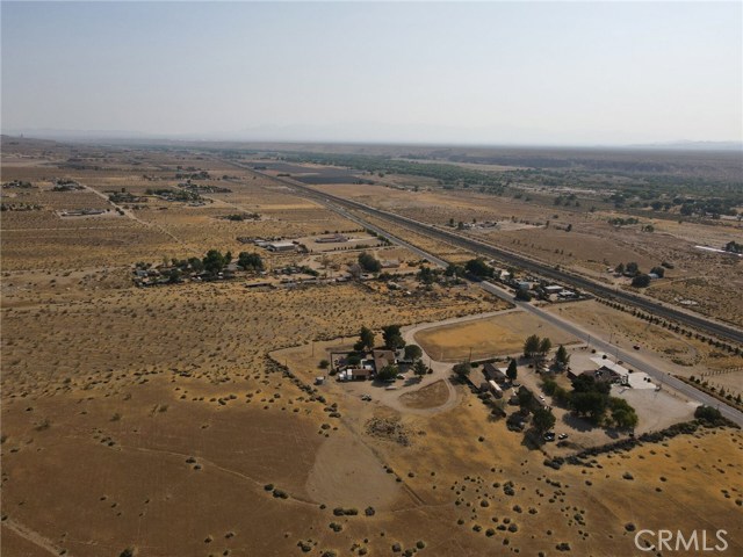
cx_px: 372
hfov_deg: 71.6
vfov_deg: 56.8
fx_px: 515
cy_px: 278
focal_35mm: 24
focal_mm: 4.5
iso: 100
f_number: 2.8
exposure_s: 1/100
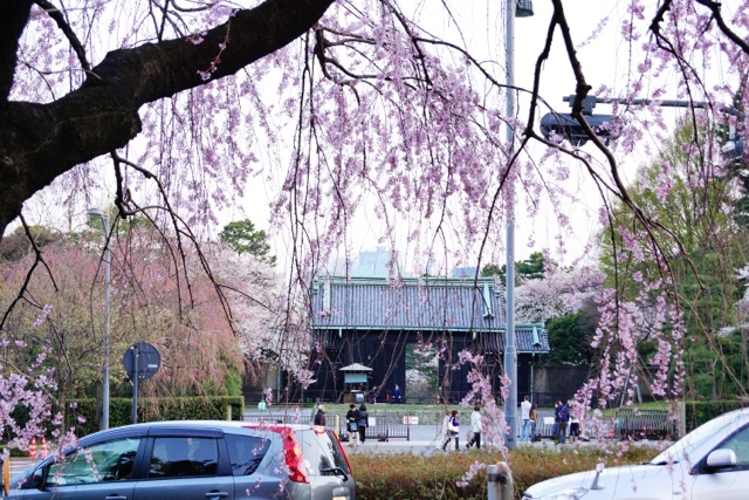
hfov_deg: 29.9
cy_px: 250
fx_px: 1405
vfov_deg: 20.2
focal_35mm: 68
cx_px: 374
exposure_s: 1/80
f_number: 5.6
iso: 1000
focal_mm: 45
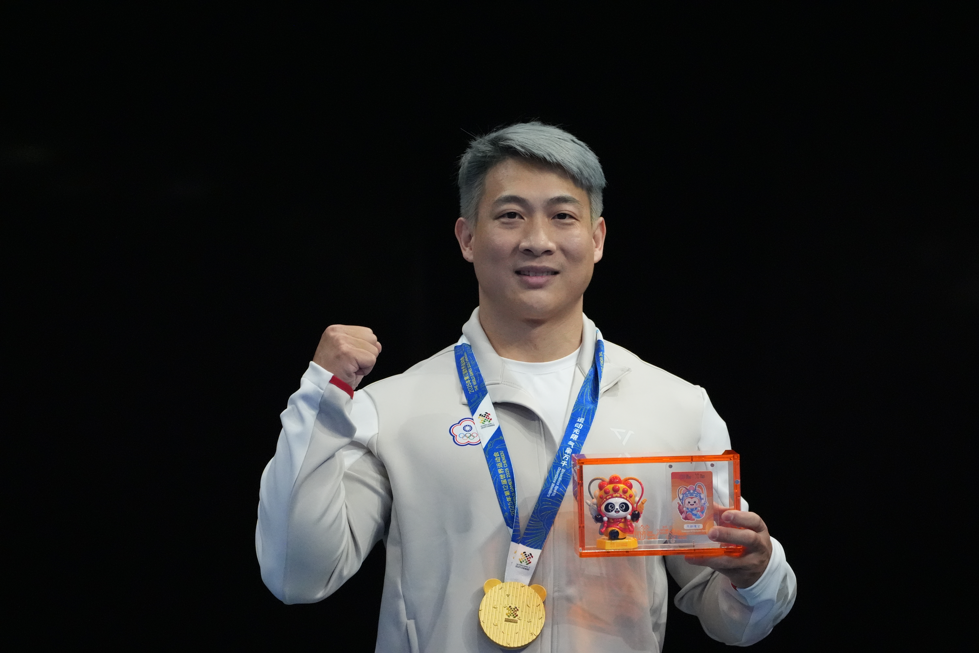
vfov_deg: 4.5
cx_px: 490
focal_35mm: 306
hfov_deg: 6.7
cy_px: 326
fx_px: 8321
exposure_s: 1/3200
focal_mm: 306
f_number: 5.6
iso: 12800
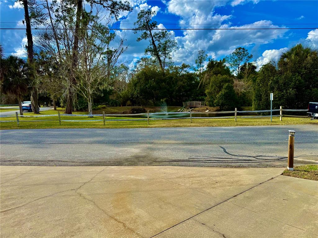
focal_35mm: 24
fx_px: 220
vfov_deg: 56.8
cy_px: 119
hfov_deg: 71.6
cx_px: 159
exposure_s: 1/4167
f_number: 1.78
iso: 80
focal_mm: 6.76
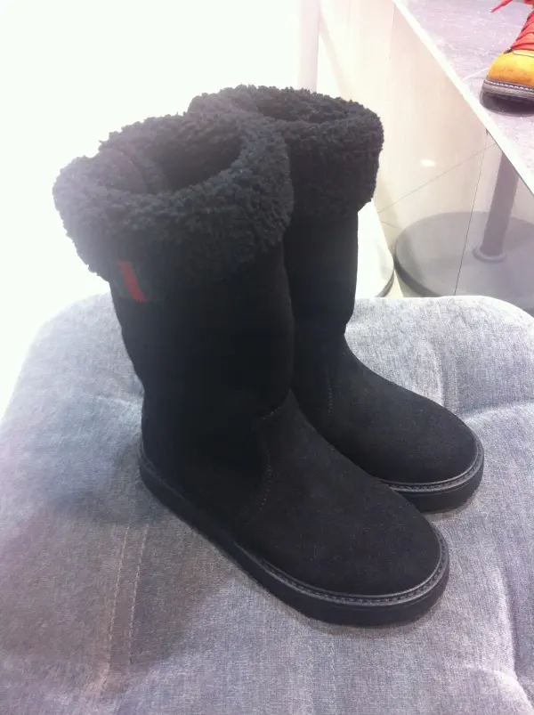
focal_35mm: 35
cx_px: 267
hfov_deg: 40.6
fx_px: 722
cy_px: 358
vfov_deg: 52.7
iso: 200
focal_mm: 3.85
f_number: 2.8
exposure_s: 1/15
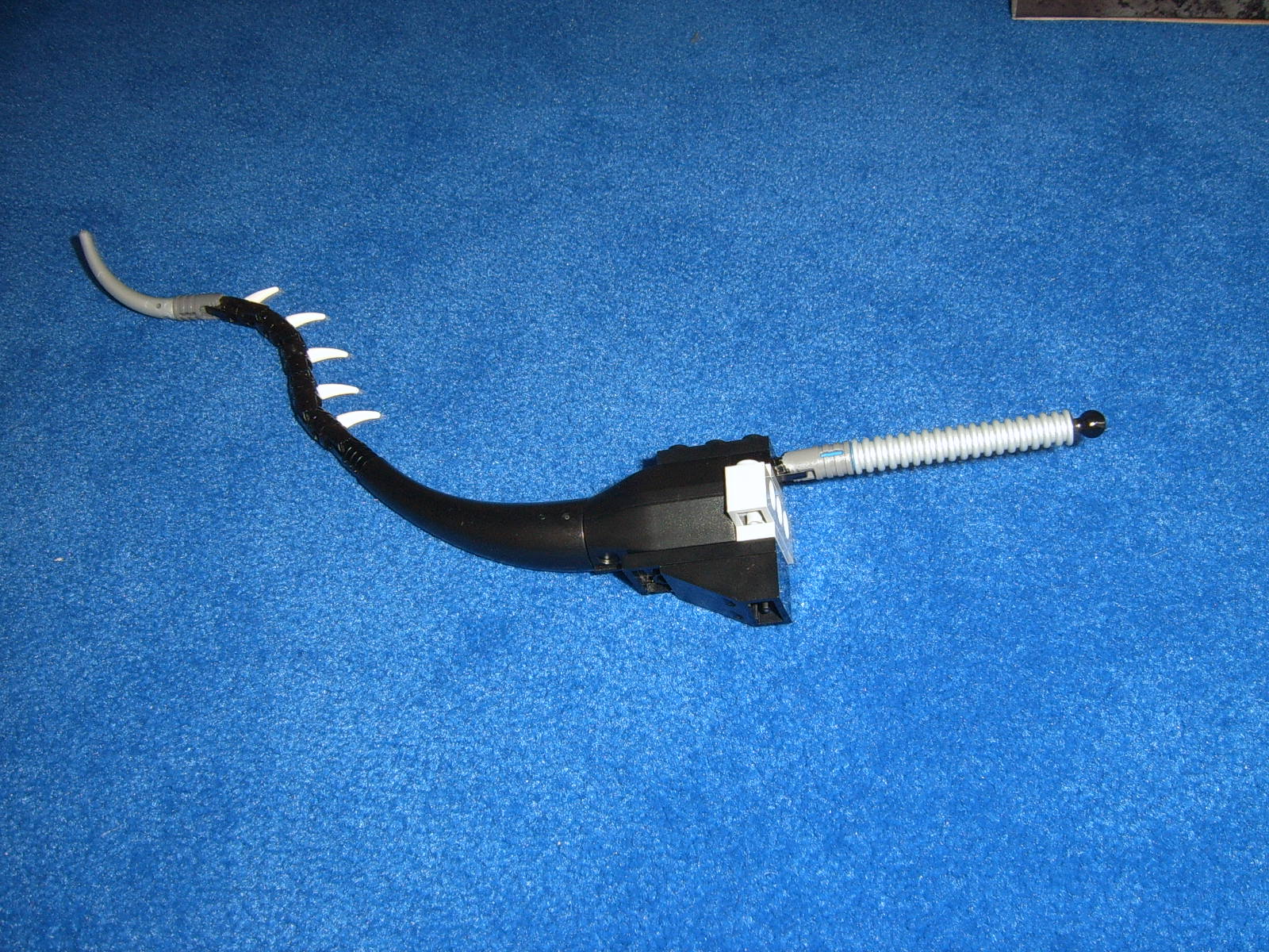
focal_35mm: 35
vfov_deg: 40.7
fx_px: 1283
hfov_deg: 52.6
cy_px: 476
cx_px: 634
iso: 69
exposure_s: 1/30
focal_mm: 5.8
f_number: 5.8
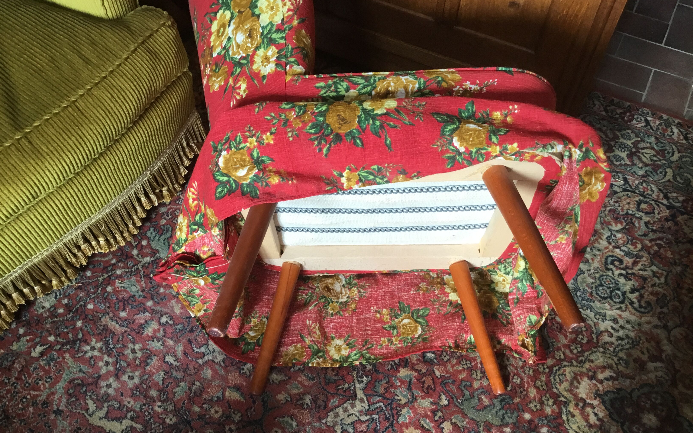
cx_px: 346
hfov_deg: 58.1
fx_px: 623
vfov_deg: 38.3
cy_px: 241
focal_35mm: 33
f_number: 2.4
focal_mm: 3.3
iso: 40
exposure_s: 1/33
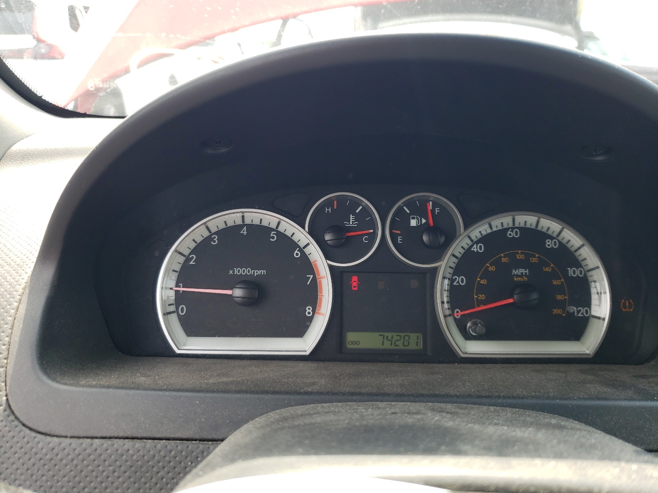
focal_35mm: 26
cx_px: 329
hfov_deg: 67.3
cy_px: 246
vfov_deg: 53.1
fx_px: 494
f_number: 1.5
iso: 50
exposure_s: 1/312
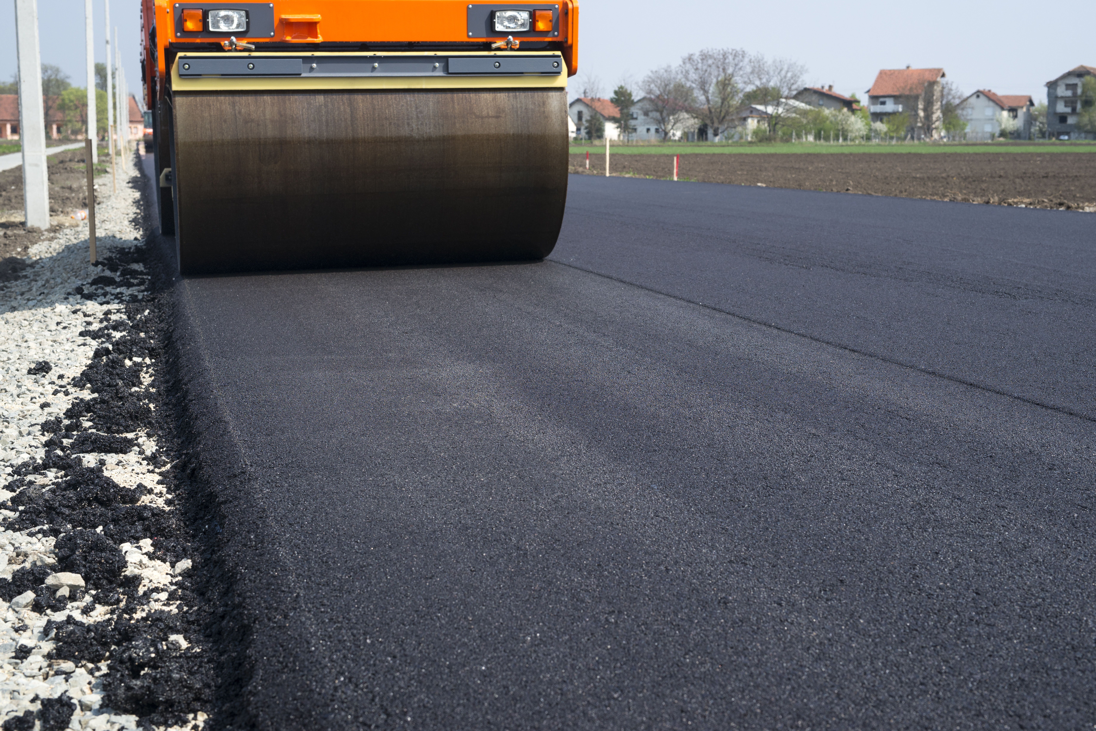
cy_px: 366
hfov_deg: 39.6
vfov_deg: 27.0
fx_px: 1523
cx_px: 548
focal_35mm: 50
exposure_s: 1/800
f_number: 10
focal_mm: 50
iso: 400
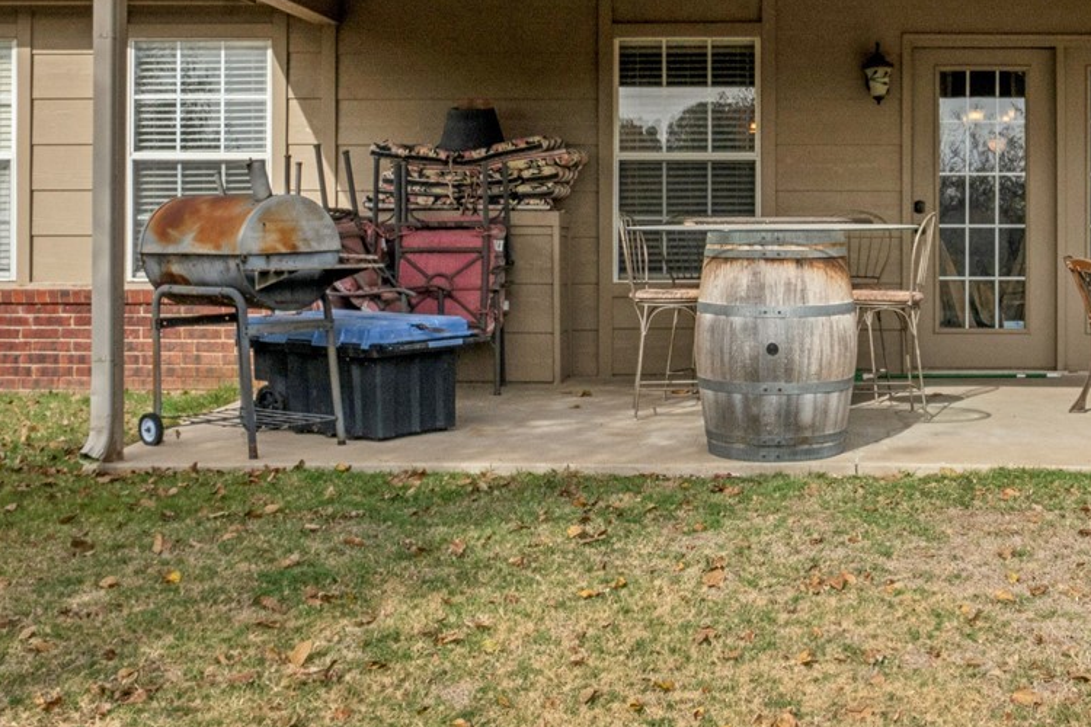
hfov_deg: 34.6
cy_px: 190
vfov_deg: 23.6
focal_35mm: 57
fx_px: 1727
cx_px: 767
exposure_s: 1/640
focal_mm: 21
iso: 800
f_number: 11
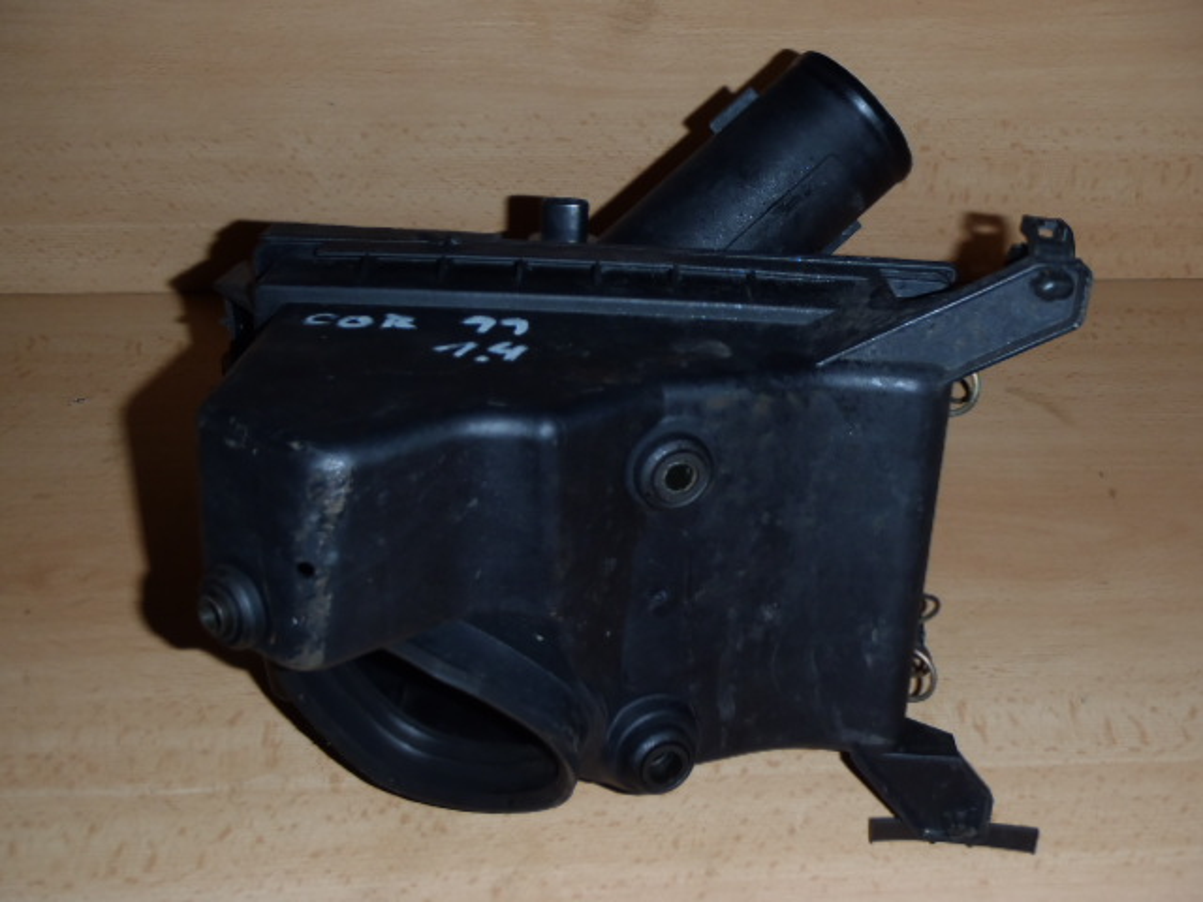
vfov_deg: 37.7
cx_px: 602
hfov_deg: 49.0
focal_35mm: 38
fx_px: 1321
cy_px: 451
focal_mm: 6.83
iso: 100
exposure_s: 1/40
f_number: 4.6
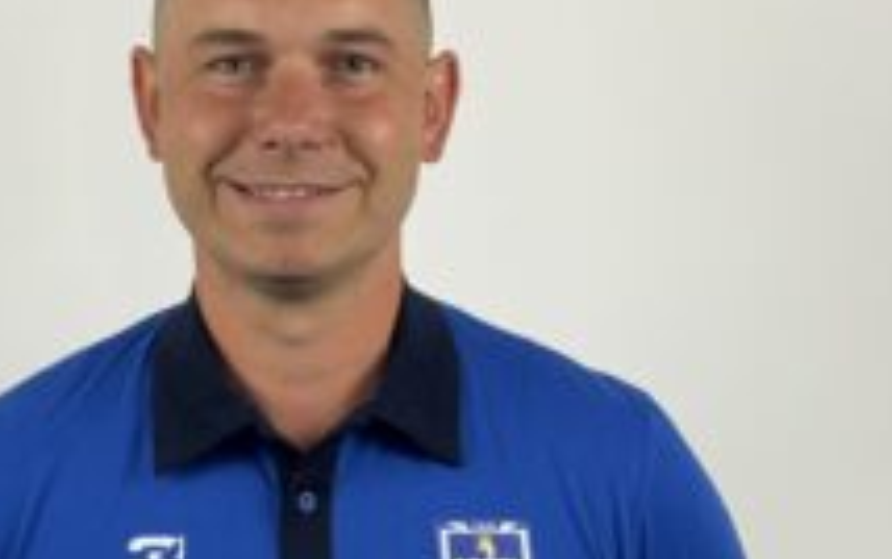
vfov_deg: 13.1
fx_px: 2384
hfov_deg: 21.1
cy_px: 624
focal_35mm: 98
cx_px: 300
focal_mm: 6.76
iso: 80
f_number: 1.78
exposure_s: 1/100
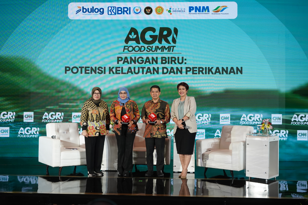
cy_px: 102
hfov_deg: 47.4
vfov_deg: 32.6
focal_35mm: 41
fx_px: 351
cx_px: 154
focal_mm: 41
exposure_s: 1/125
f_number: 5.6
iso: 2000
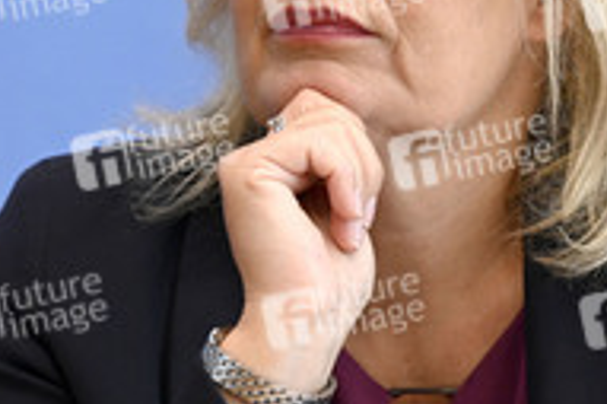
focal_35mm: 319
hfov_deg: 6.5
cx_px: 386
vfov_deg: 4.3
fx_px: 5374
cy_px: 73
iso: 3200
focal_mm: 135
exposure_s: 1/640
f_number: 5.6
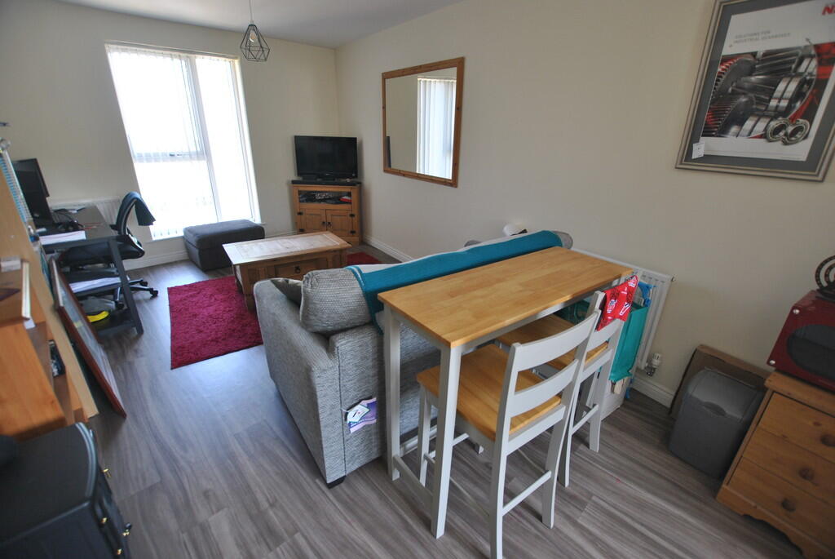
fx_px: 348
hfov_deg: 100.3
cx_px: 418
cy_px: 280
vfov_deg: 77.5
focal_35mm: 15
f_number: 3.5
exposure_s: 1/30
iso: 200
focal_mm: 10
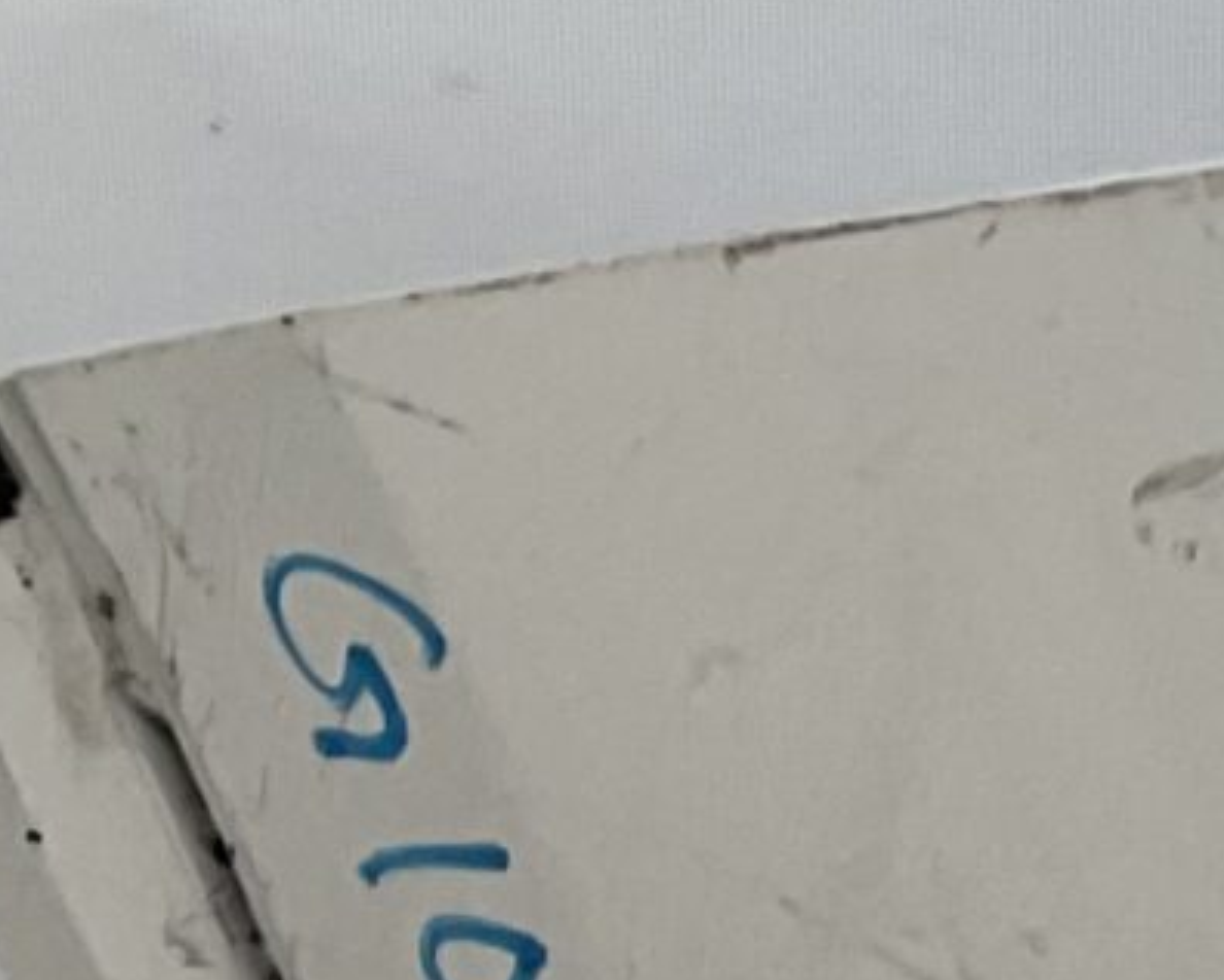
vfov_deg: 7.9
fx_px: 6631
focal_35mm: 183
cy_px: 2254
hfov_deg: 9.0
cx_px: 3326
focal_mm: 3
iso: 16
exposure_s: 1/272
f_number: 1.8
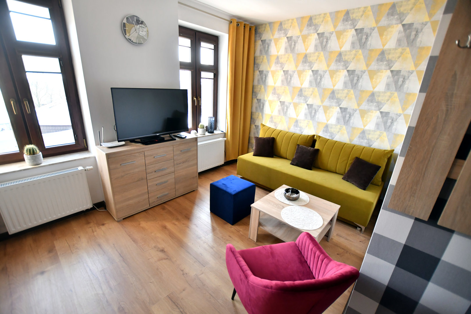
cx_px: 236
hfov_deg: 100.4
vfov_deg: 77.3
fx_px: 196
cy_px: 157
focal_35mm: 15
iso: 1000
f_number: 3.5
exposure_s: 1/320
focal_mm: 10
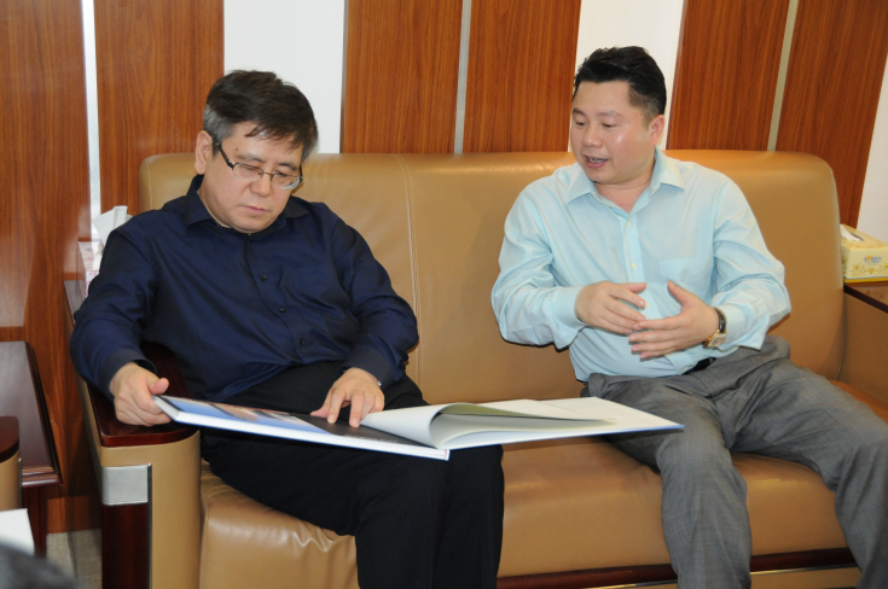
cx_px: 444
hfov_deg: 36.9
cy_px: 294
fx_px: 1330
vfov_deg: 25.0
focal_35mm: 54
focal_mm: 36
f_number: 4.2
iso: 1000
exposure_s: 1/60
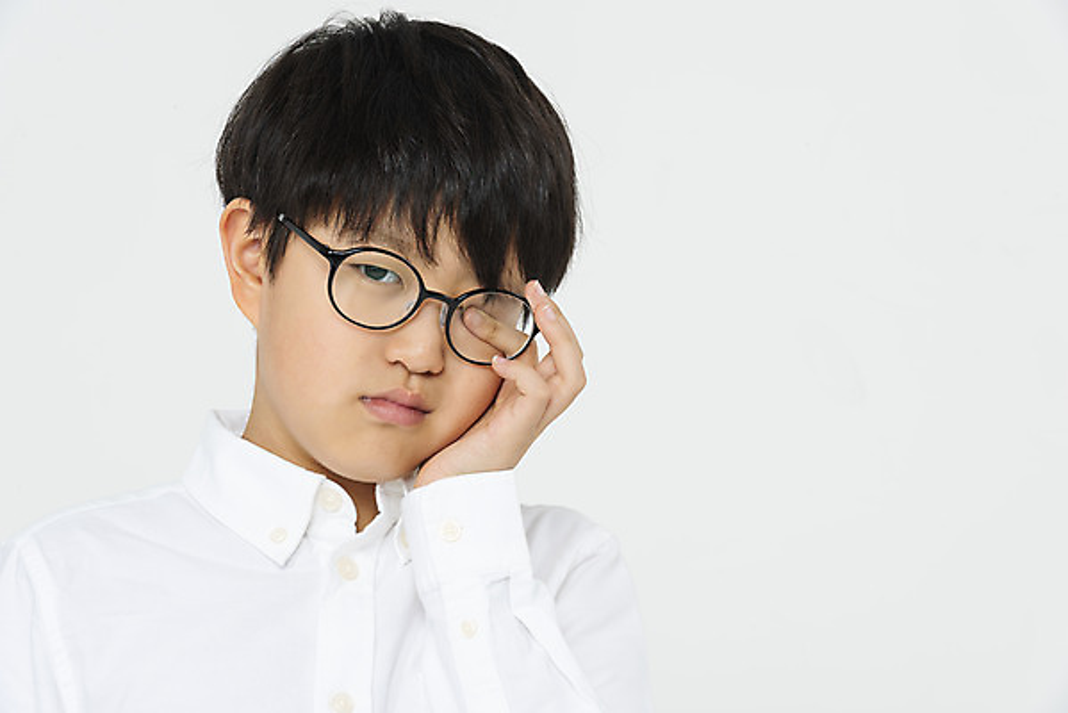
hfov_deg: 10.3
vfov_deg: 6.9
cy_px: 356
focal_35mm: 200
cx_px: 534
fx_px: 5936
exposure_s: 1/125
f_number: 18
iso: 100
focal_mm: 200
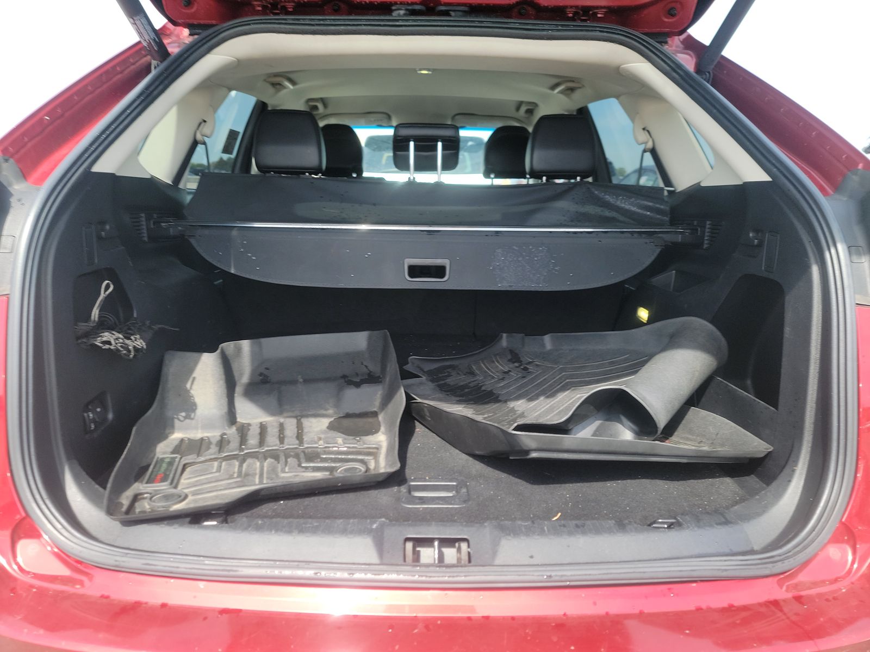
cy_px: 326
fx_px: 603
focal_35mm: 24
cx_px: 435
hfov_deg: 71.6
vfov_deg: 56.8
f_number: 1.8
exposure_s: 1/163
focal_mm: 6.7
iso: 50
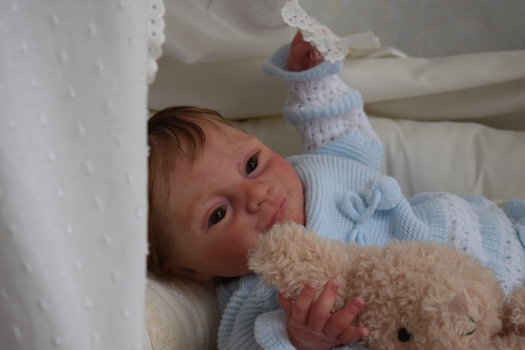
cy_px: 175
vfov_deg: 16.5
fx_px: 1203
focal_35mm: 82
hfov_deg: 24.6
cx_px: 262
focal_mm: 55
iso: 400
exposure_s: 1/60
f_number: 5.6
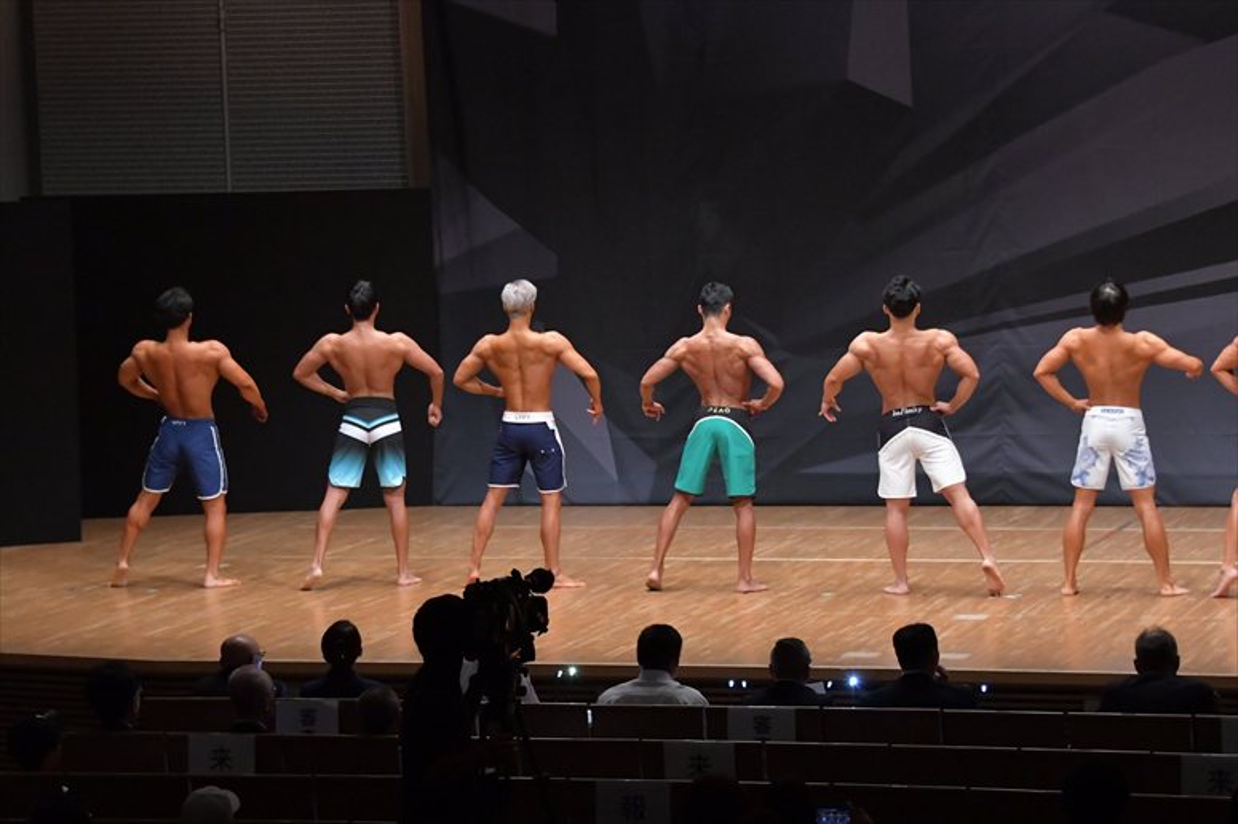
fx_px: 4228
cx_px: 619
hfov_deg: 16.7
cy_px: 412
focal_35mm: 123
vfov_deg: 11.1
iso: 6400
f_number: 5.6
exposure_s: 1/400
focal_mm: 82
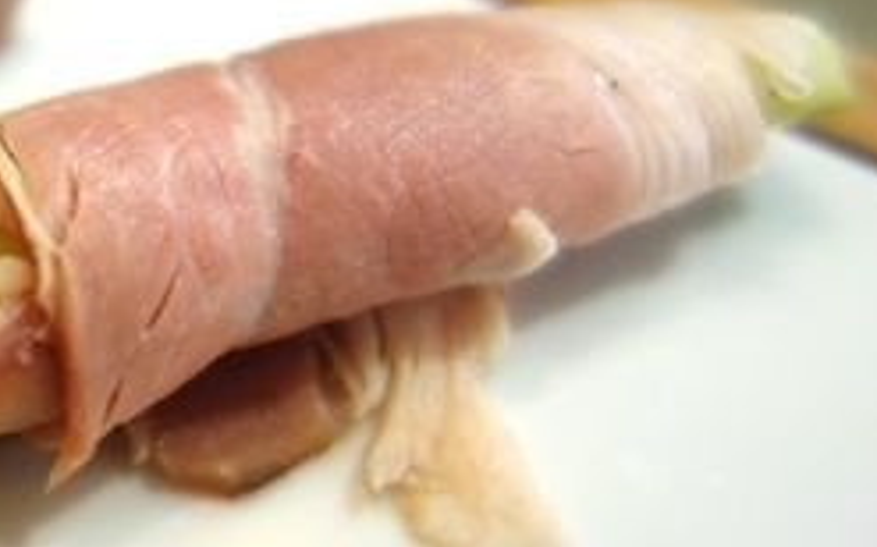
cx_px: 167
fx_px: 1242
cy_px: 174
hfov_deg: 37.4
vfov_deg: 24.7
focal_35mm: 52
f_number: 1.8
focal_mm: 10.4
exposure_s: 1/30
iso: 320
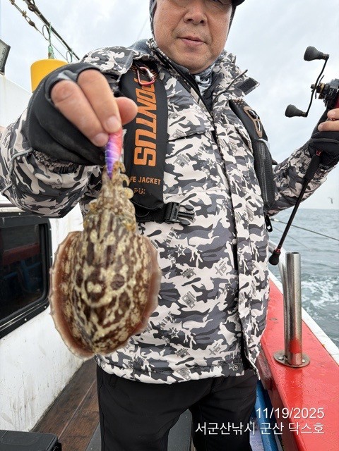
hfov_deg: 56.8
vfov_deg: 71.6
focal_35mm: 24
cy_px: 226
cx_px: 170
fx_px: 313
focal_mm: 6.76
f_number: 1.78
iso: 80
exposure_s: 1/1091
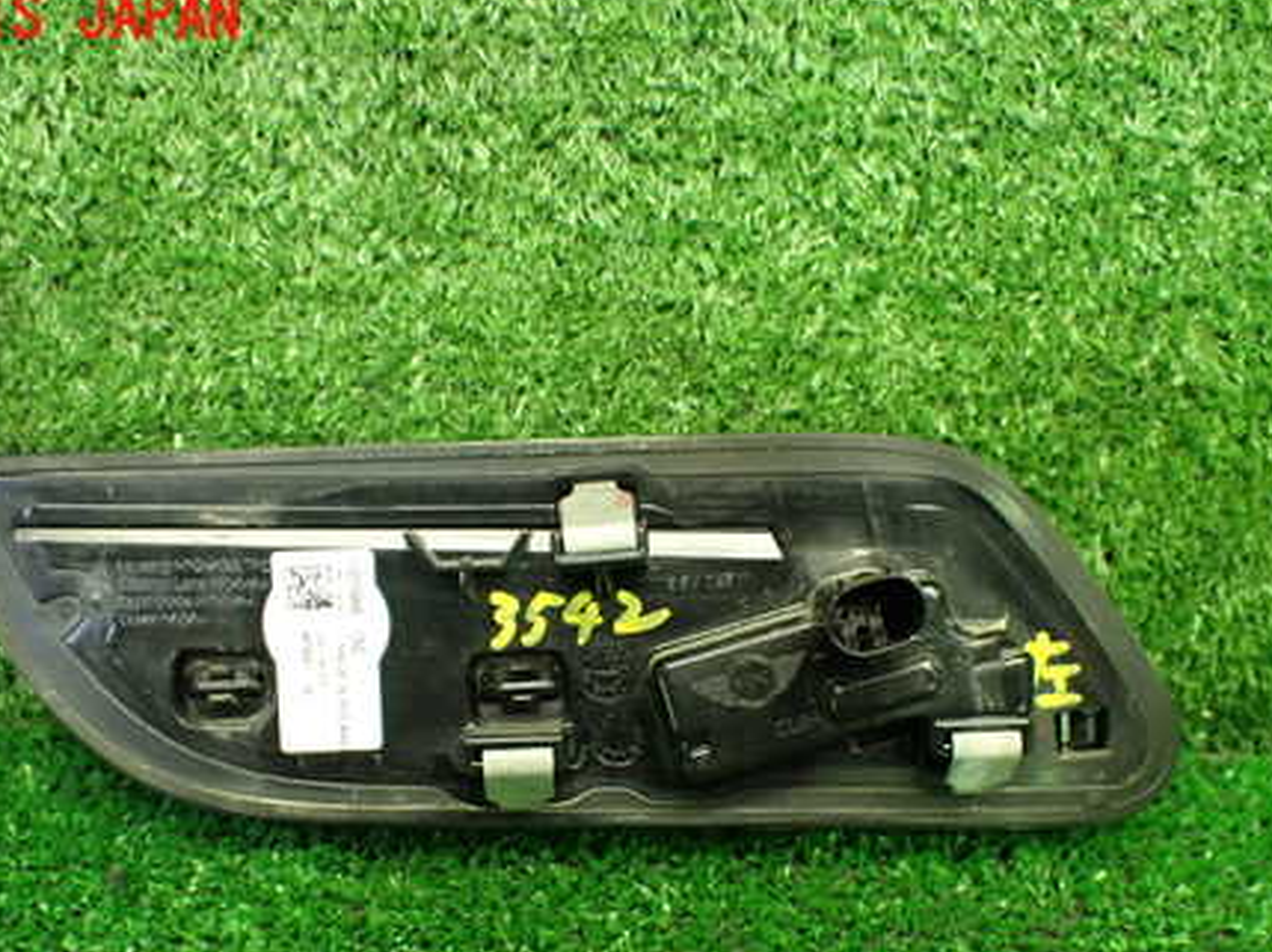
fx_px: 1542
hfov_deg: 44.8
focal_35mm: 42
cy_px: 649
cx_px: 590
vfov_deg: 33.9
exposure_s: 1/100
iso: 800
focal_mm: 5.4
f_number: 2.3
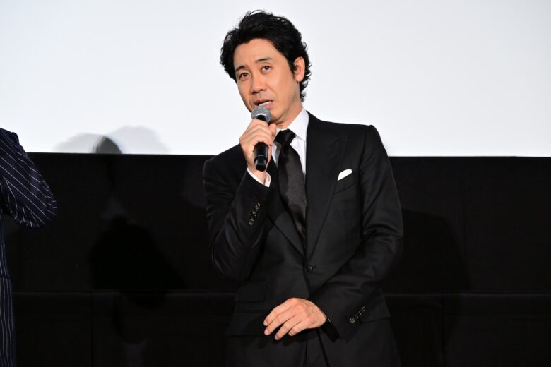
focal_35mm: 110
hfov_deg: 18.6
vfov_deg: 12.5
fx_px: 1683
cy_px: 184
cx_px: 276
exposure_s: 1/200
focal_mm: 110
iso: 3200
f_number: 6.3
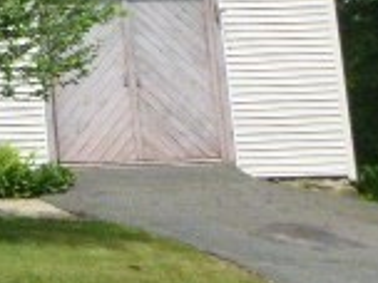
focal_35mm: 105
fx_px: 1147
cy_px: -166
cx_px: -338
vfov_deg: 13.2
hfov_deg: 15.6
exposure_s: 1/320
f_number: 3.9
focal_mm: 4.5
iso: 100
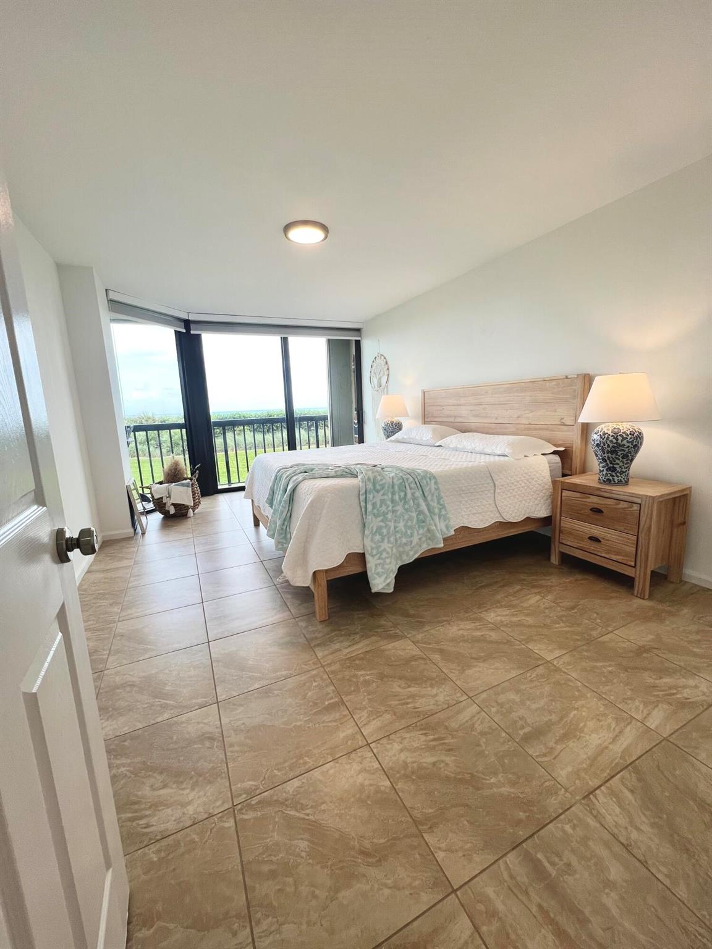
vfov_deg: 106.2
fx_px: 357
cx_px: 356
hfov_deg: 89.9
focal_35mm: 13
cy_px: 474
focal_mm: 1.57
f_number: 1.8
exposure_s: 1/120
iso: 50
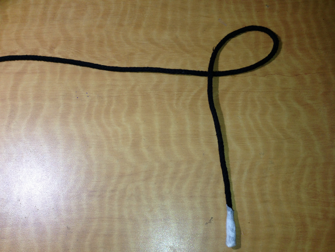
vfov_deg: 42.9
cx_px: 168
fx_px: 319
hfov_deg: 55.4
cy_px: 126
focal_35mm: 33
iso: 64
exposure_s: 1/120
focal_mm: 4.12
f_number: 2.4
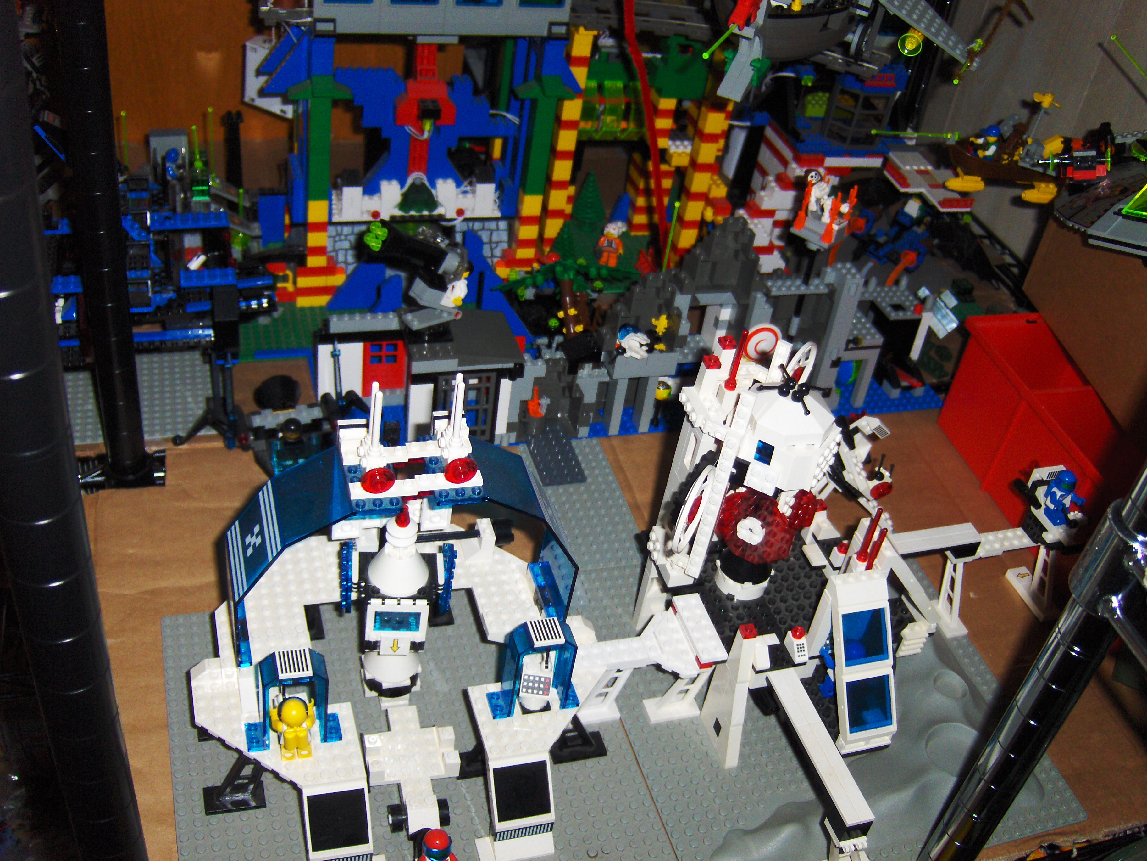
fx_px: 1160
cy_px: 430
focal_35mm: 35
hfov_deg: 52.6
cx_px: 574
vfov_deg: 40.7
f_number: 2.8
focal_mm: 7.5
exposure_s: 1/60
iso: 100
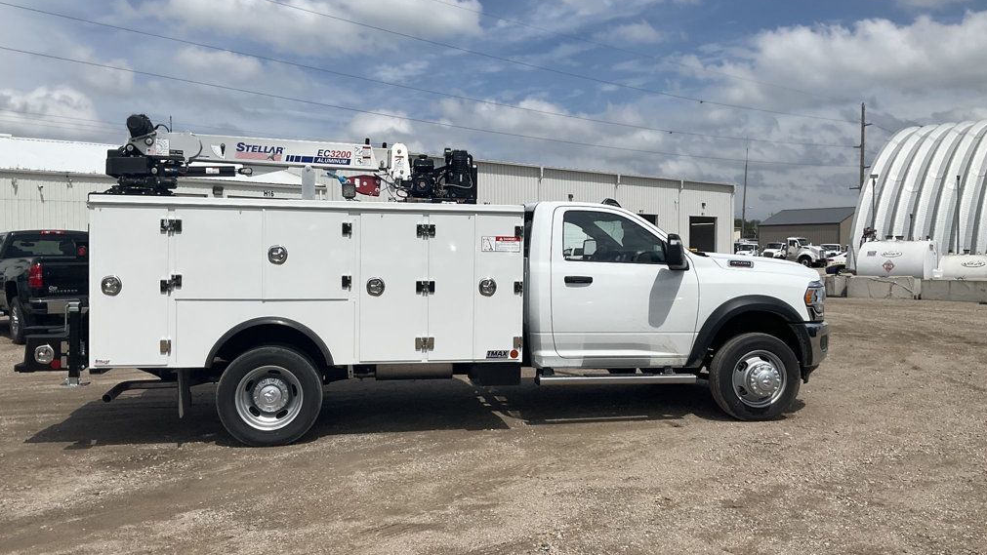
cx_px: 492
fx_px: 838
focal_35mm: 32
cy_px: 275
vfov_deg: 36.7
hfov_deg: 61.0
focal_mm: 3
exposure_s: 1/4785
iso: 25
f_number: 1.8
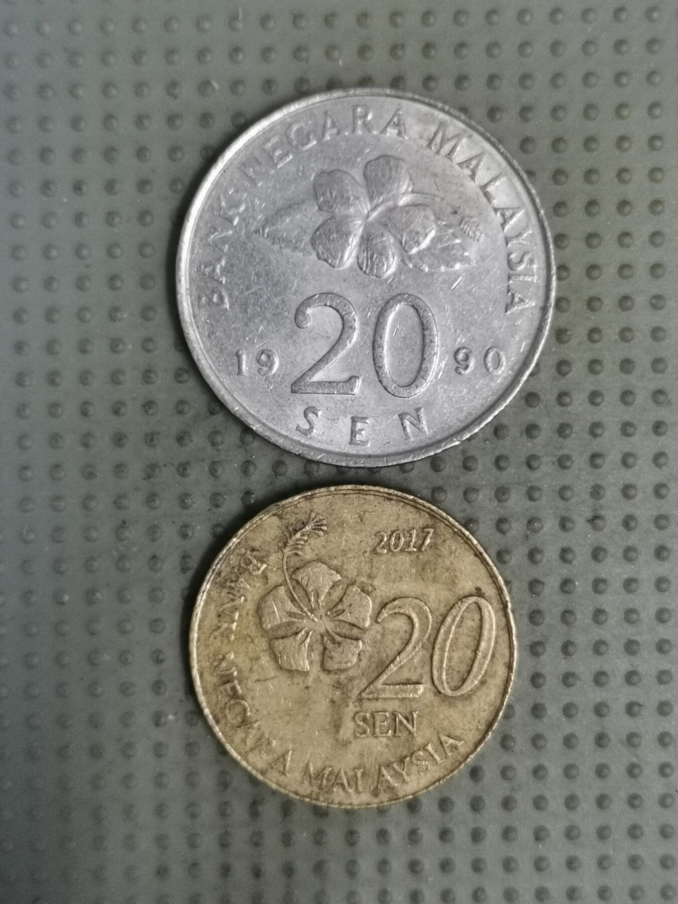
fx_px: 1358
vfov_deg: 36.8
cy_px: 452
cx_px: 339
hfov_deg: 28.0
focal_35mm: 52
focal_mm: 4.75
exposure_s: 1/30
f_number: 1.8
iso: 400
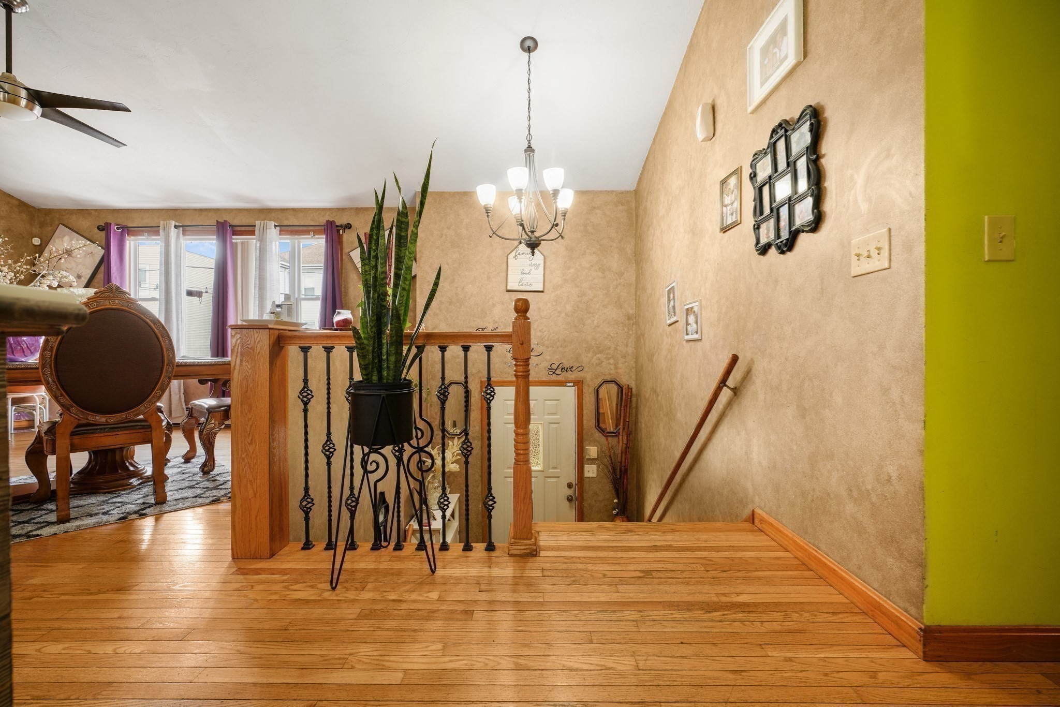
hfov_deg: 96.7
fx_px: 471
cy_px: 354
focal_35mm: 16
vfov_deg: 73.8
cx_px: 530
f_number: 8
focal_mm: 16
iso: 200
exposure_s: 1/6
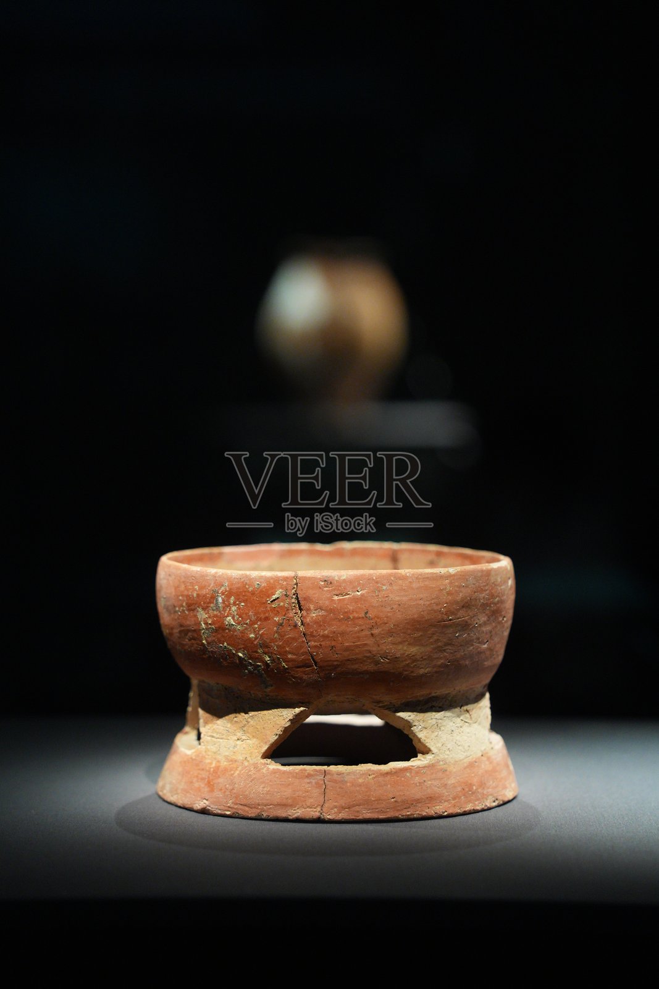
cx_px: 330
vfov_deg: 20.4
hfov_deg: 13.7
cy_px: 494
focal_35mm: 100
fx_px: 2745
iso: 5000
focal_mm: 100
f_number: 4.5
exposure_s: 1/100
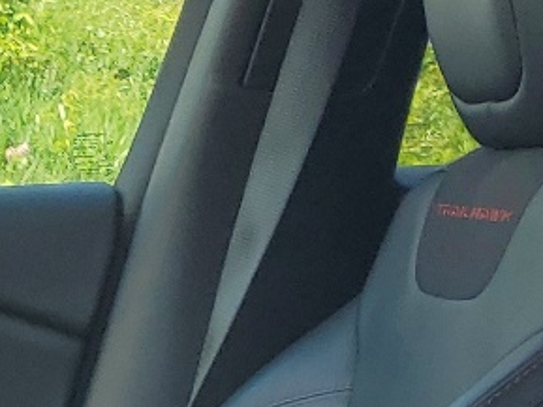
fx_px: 2260
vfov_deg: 9.8
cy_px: 743
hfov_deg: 12.8
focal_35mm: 144
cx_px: -331
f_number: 1.5
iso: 50
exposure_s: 1/625
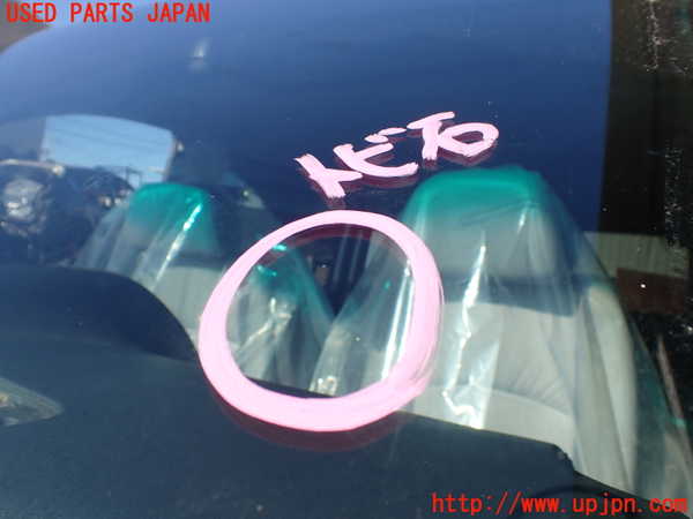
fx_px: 601
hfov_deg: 60.0
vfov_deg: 46.8
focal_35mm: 30
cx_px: 346
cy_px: 260
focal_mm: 5.4
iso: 100
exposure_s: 1/800
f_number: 3.2
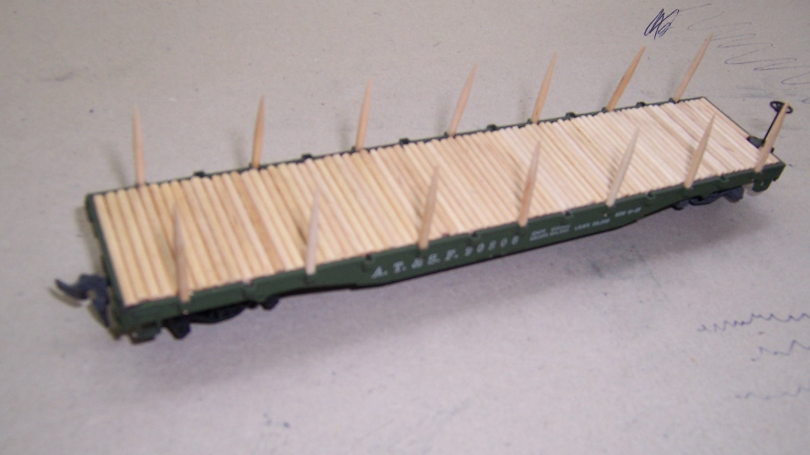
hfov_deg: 55.3
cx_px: 405
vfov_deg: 32.7
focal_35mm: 36
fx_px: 773
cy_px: 275
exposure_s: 1/125
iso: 80
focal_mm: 5.5
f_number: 3.4
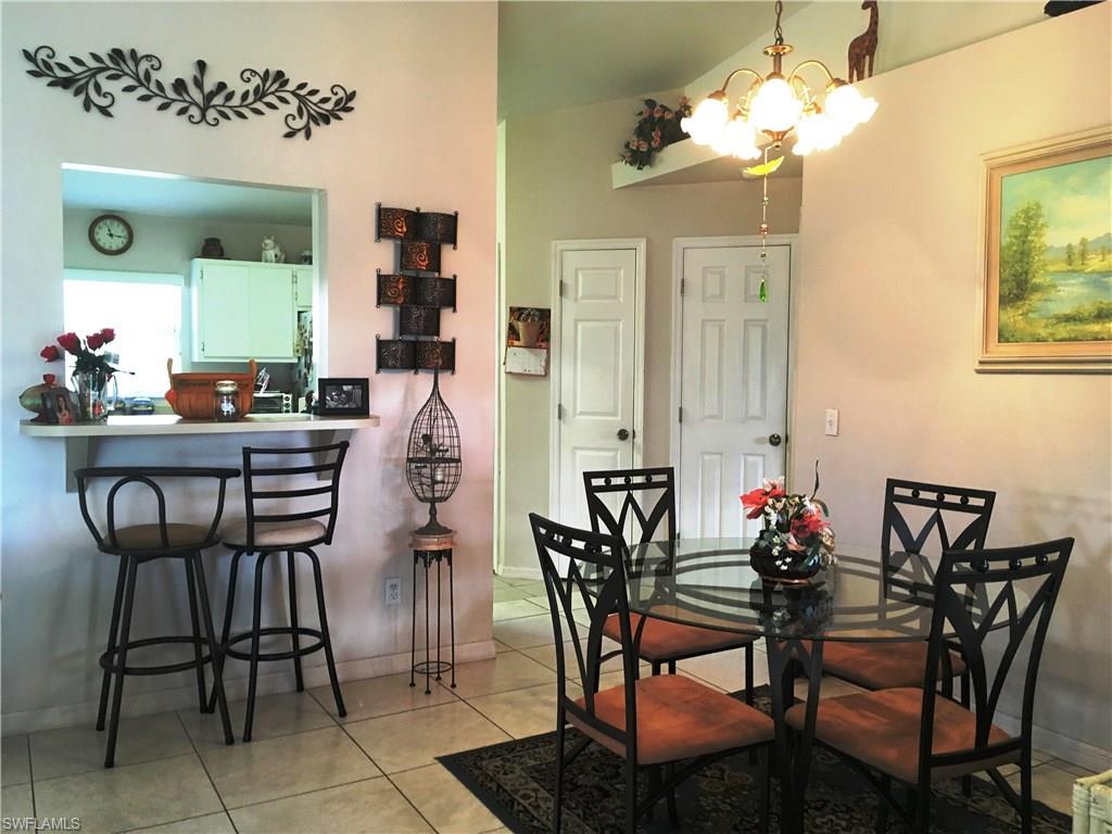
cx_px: 556
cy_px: 417
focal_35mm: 29
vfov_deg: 48.2
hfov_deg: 61.7
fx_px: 932
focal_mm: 4.15
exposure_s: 1/30
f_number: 2.2
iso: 100
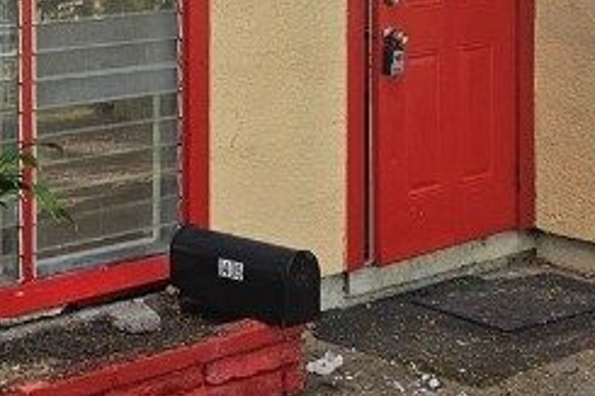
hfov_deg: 20.3
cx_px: 155
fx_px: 1652
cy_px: -141
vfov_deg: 13.1
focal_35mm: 100
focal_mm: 5.4
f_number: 1.8
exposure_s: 1/437
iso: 25
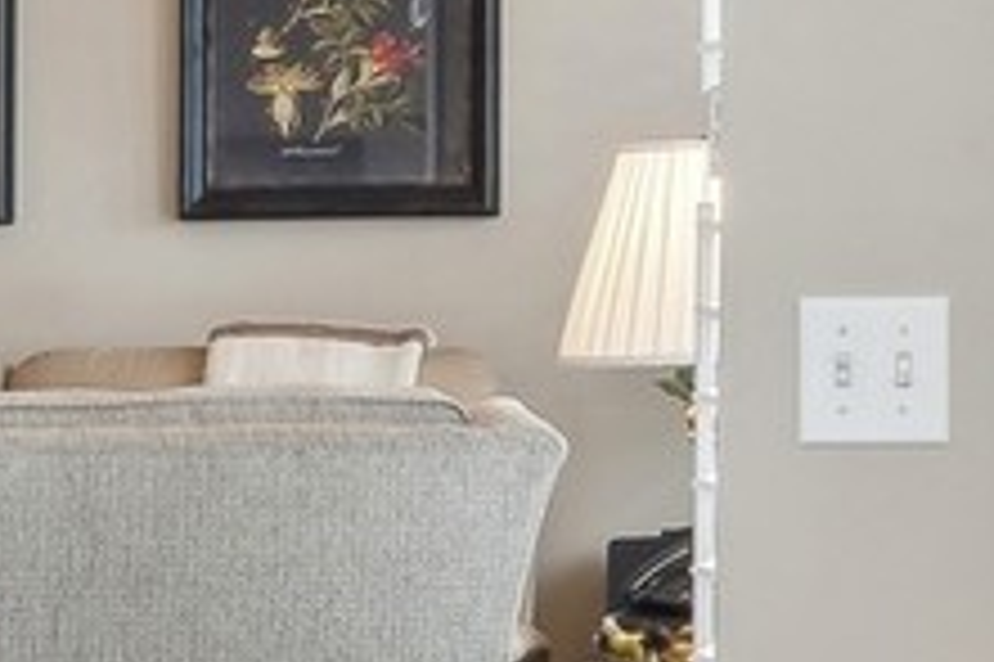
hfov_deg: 15.5
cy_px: 221
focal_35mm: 132
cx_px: 418
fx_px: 3642
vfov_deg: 10.4
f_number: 9
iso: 100
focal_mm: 12
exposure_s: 1/6
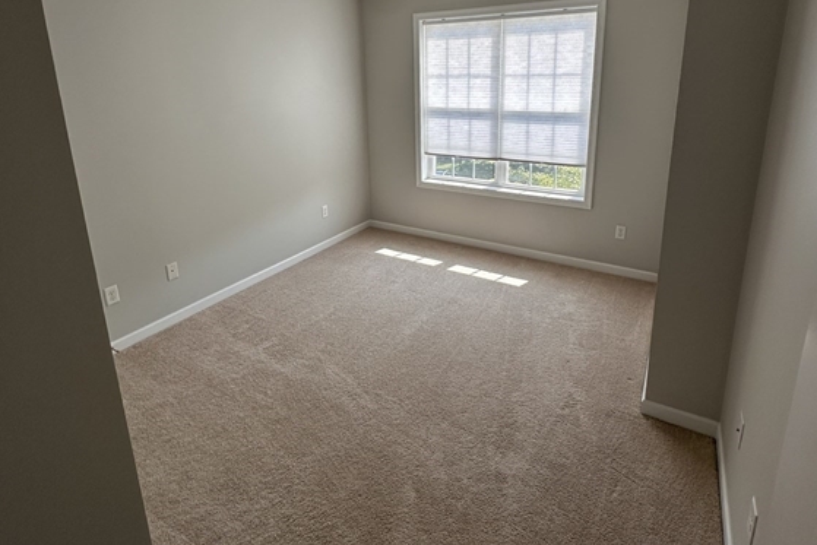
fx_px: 454
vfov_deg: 60.5
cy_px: 181
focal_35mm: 20
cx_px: 415
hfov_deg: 84.0
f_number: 2.2
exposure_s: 1/234
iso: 40
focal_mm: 2.22
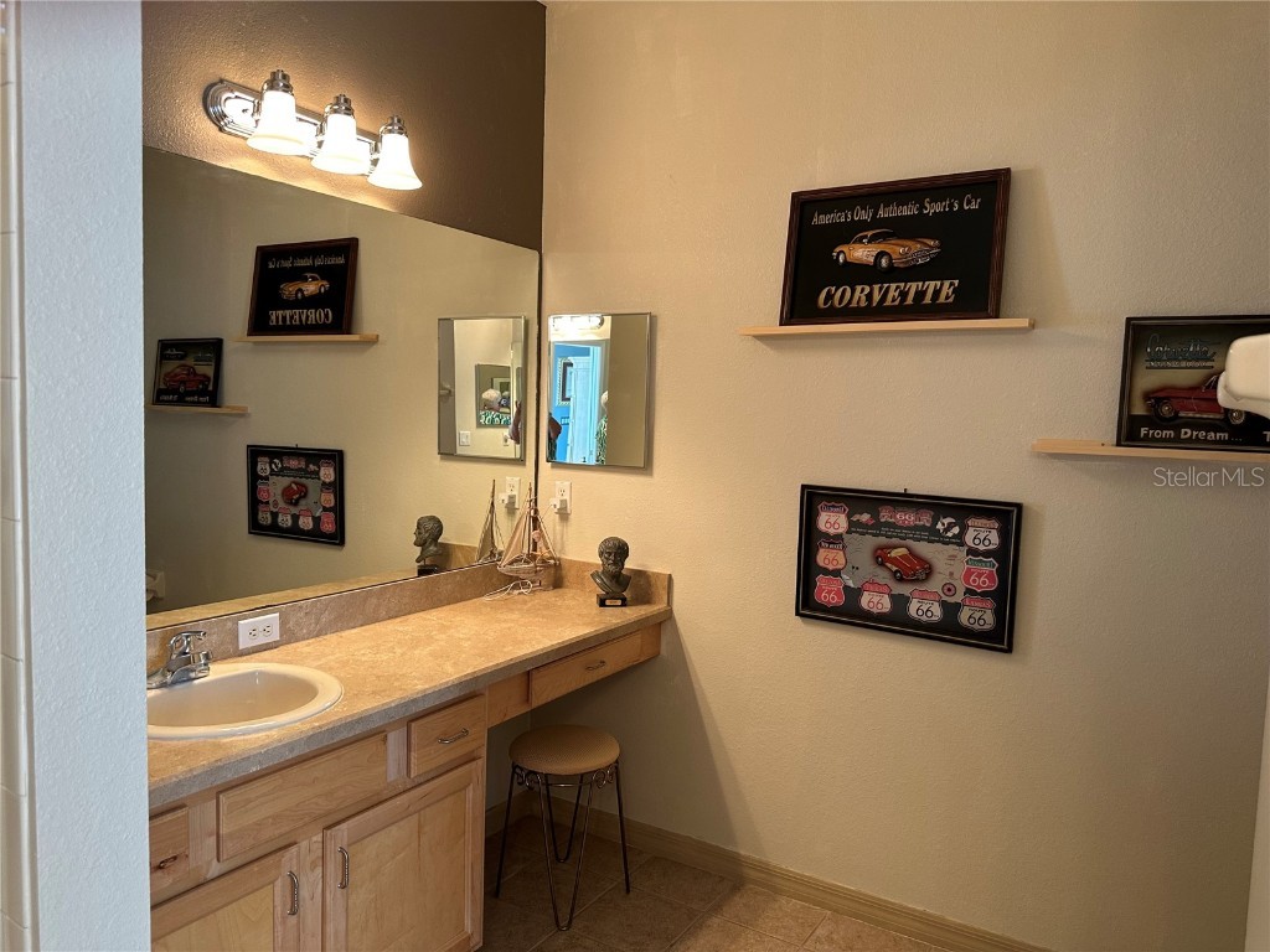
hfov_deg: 71.6
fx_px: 881
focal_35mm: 24
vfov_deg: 56.8
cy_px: 476
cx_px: 635
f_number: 1.78
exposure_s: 1/60
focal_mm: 6.86
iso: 160
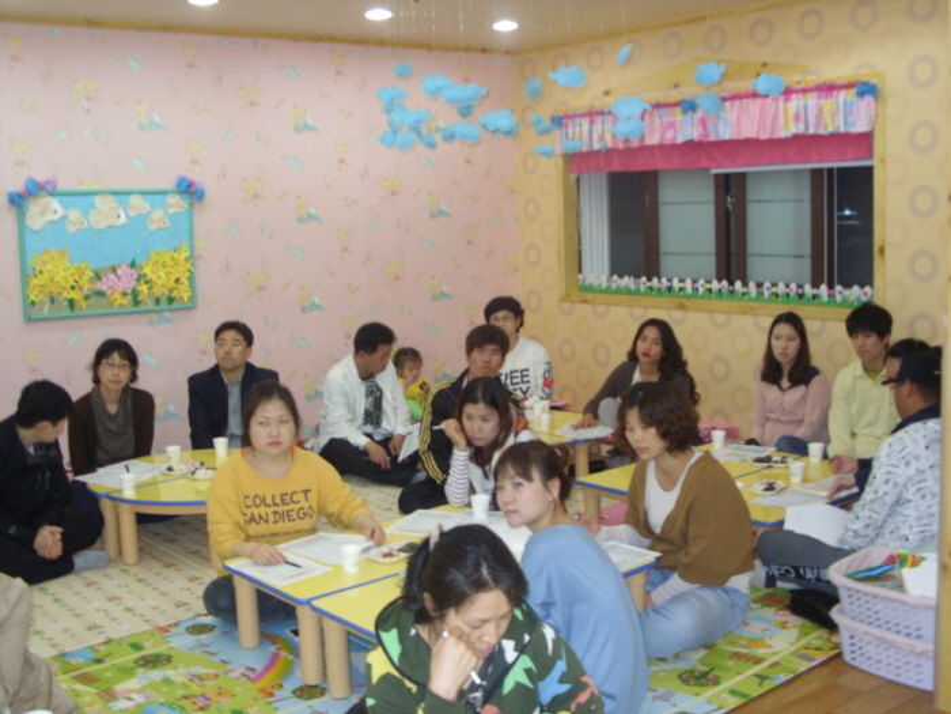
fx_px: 1538
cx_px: 476
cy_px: 357
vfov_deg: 26.1
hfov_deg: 34.3
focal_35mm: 56
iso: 200
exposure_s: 1/42
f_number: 3.1
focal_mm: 9.3
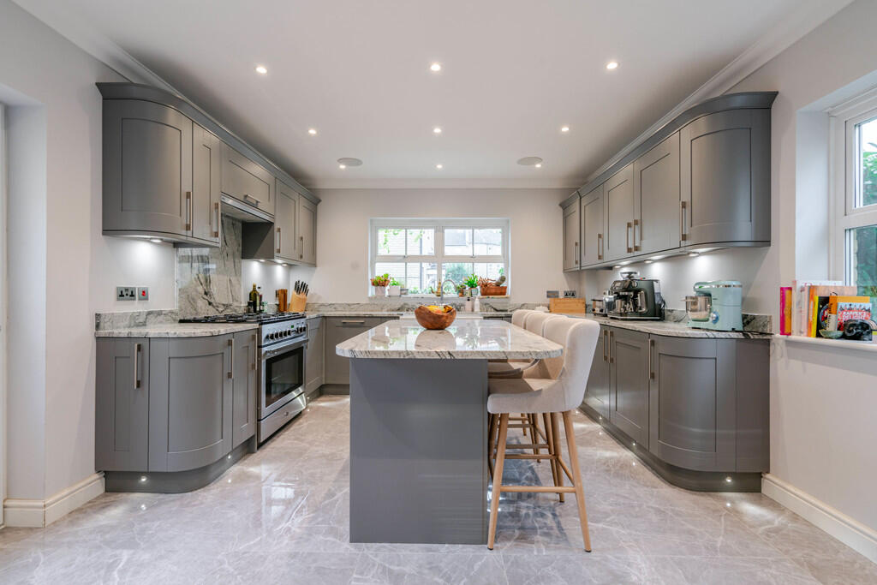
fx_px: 414
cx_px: 438
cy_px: 292
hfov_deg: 93.3
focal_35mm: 17
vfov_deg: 70.5
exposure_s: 1/20
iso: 250
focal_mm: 17
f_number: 8
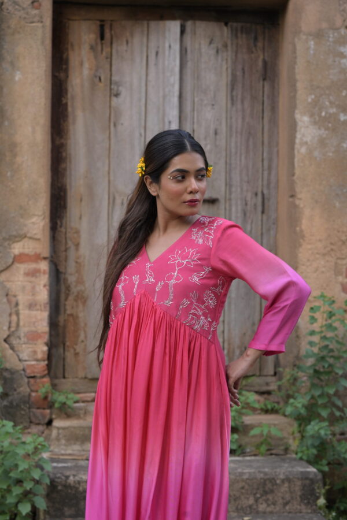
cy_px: 260
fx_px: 1229
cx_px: 174
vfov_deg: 23.9
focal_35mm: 85
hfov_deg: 16.1
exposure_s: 1/250
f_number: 6.3
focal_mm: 85
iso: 640
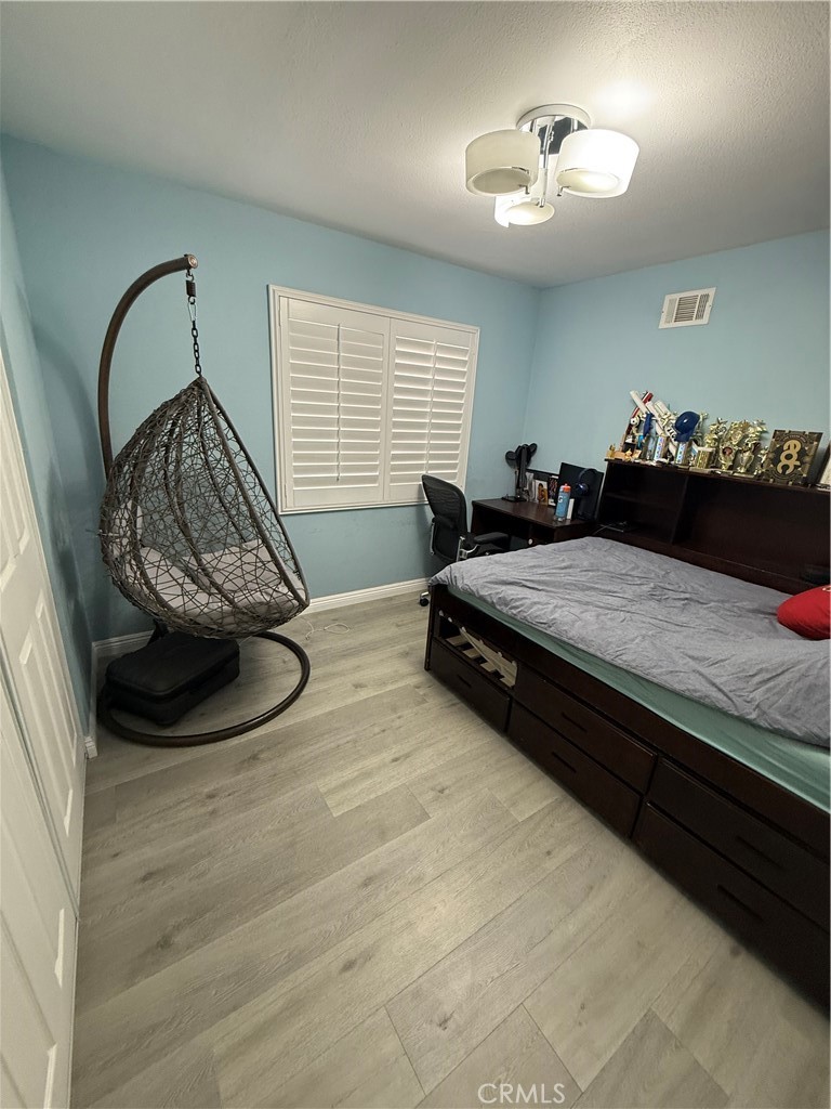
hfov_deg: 85.7
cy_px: 554
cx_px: 416
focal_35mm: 14
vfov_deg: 102.1
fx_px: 448
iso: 200
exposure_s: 1/60
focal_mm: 2.22
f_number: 2.2
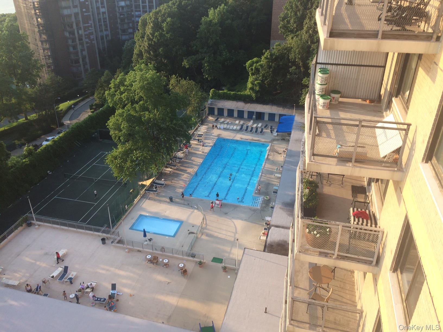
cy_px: 166
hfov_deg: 61.7
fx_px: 371
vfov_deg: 48.2
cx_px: 222
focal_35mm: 29
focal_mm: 4.15
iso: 32
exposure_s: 1/461
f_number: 2.2
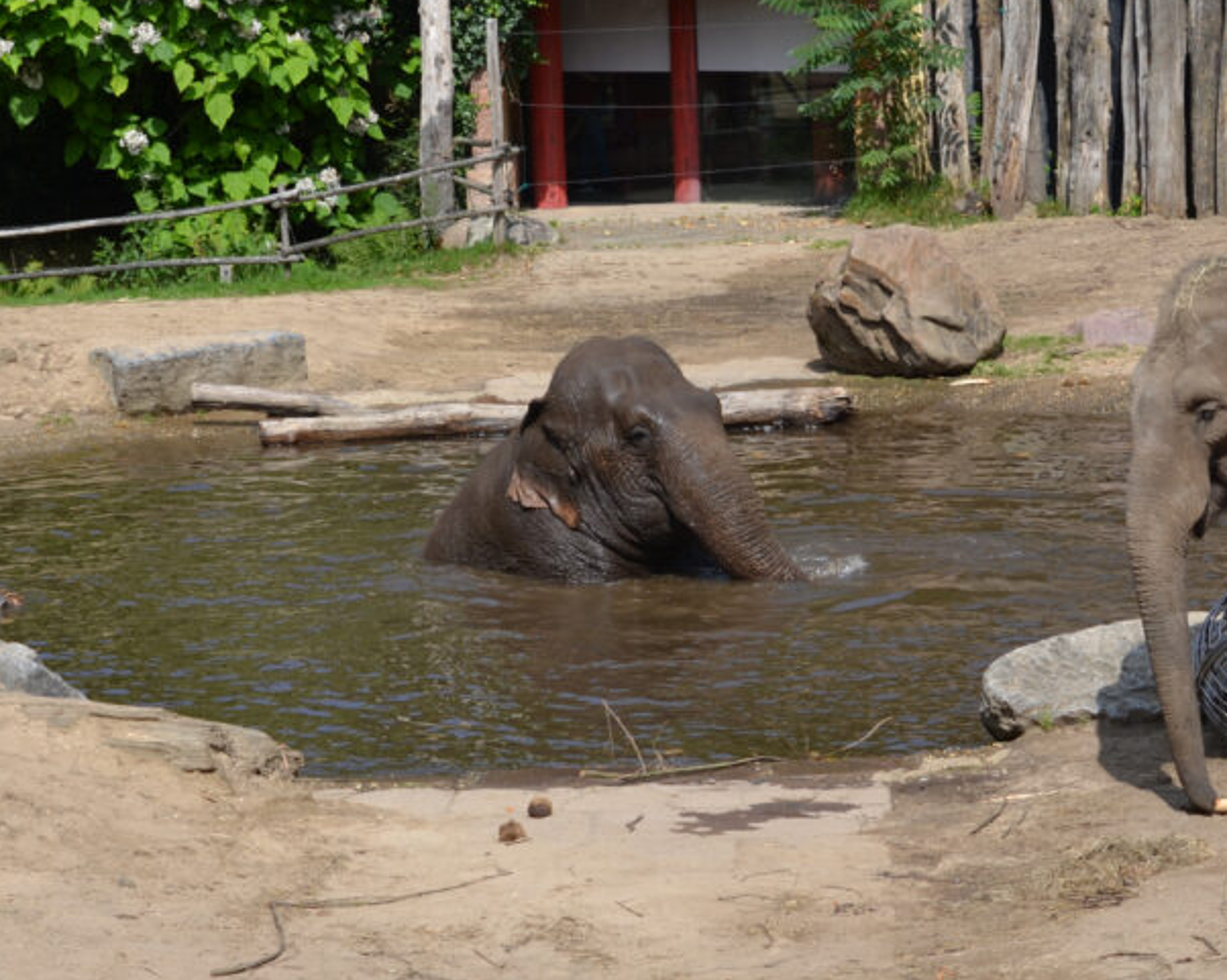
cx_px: 520
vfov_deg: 11.7
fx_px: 4784
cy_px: 455
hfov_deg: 14.6
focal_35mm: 132
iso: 100
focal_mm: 55
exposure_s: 1/250
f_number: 8
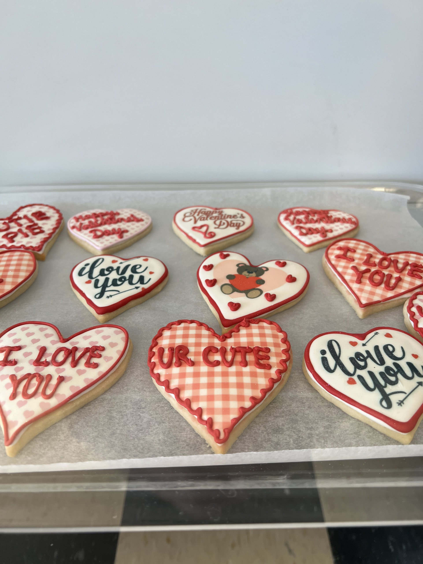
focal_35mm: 26
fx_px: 424
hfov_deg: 53.1
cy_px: 282
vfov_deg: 67.3
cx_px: 212
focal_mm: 5.7
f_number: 1.5
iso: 64
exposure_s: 1/120
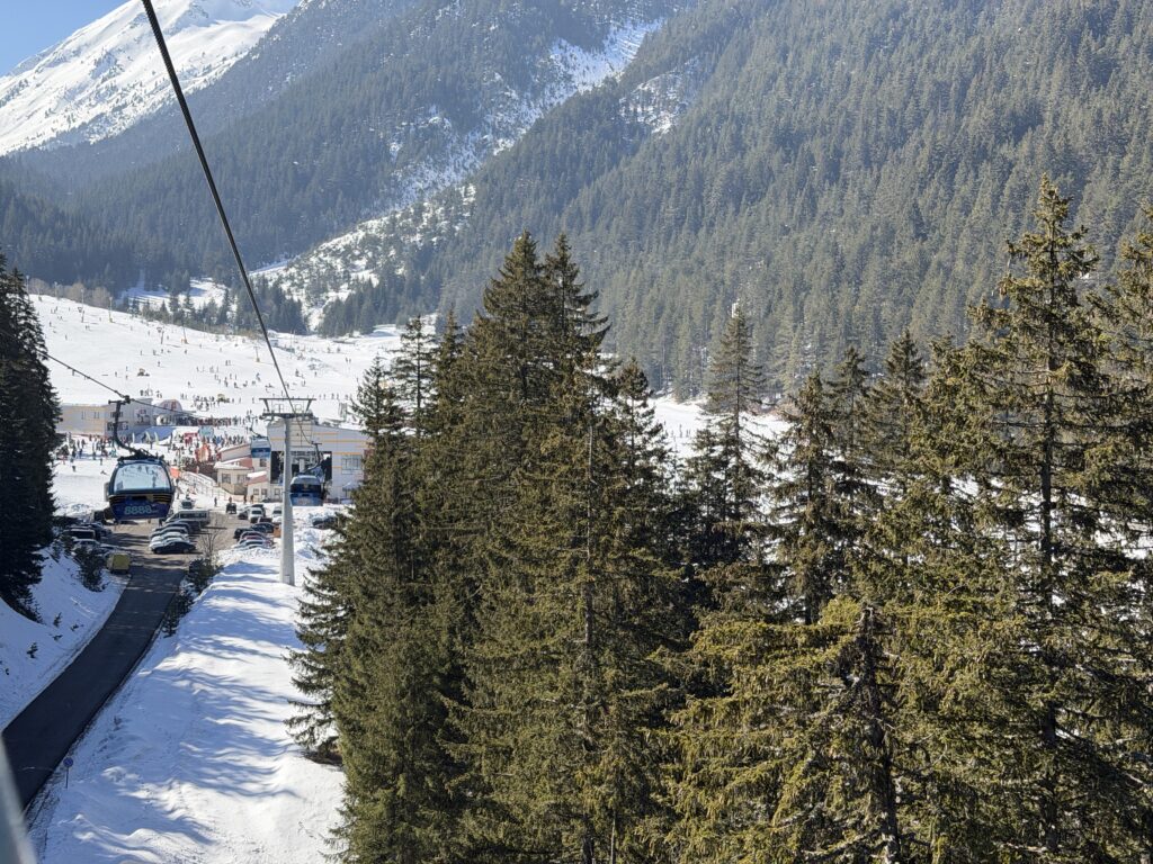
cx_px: 576
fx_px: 1599
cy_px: 432
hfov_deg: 39.7
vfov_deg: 30.3
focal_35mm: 48
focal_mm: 6.76
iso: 100
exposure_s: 1/3704
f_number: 1.78
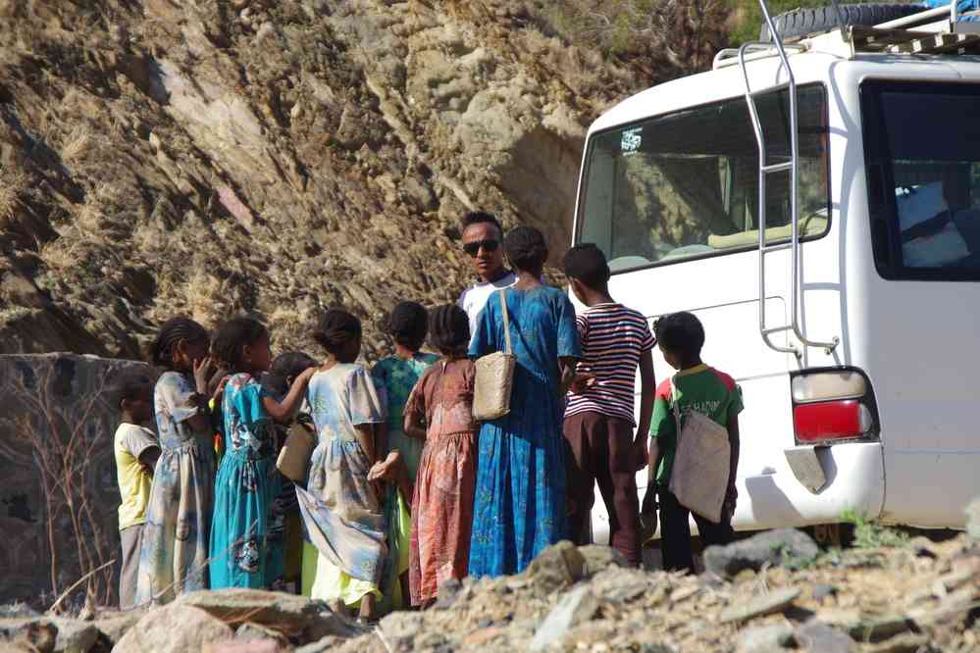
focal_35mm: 180
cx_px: 490
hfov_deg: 11.4
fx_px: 4900
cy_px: 326
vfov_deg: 7.6
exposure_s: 1/200
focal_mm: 120
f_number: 9
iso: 400
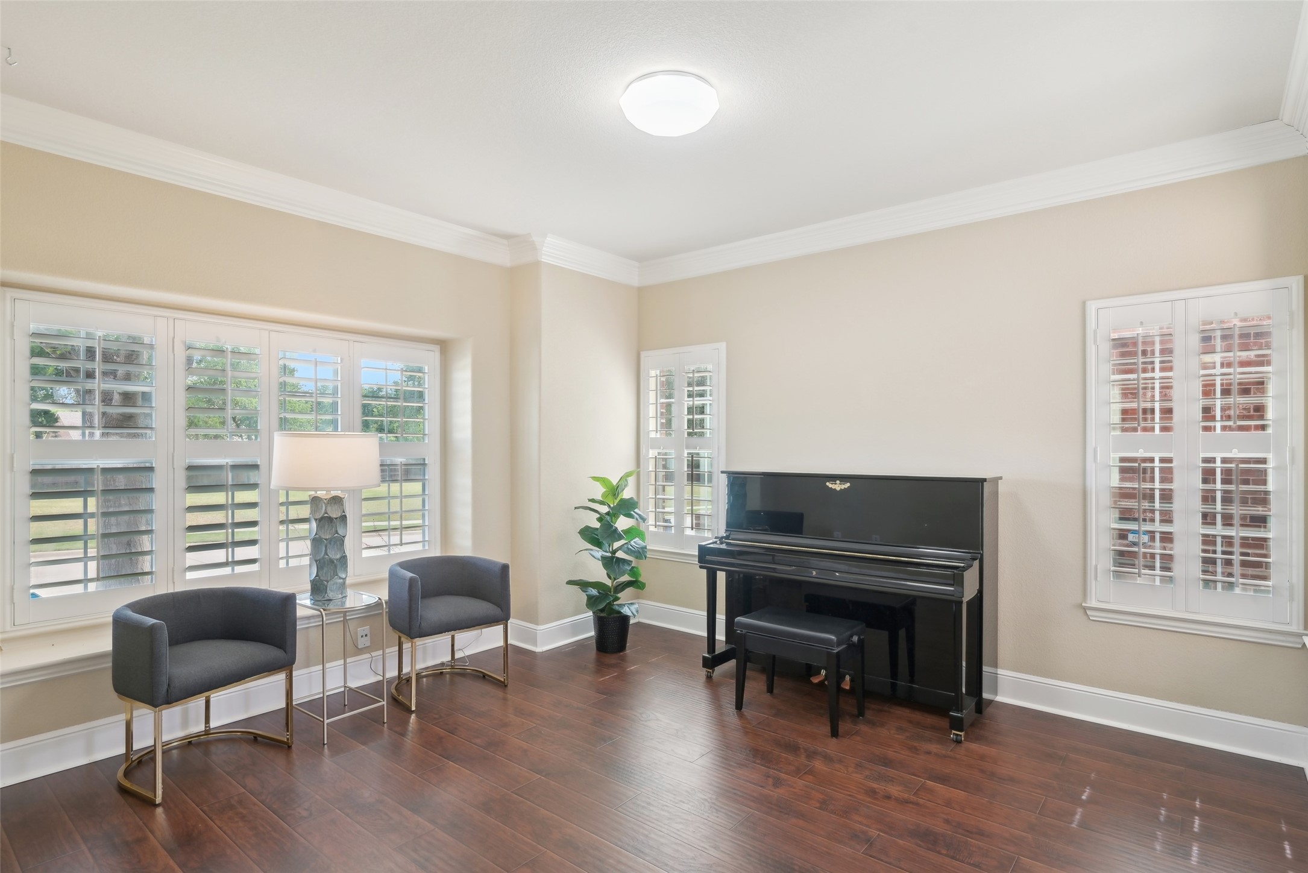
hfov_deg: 90.0
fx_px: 654
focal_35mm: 18
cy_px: 436
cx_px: 654
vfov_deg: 67.4
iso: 400
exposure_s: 1/25
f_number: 8
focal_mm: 18
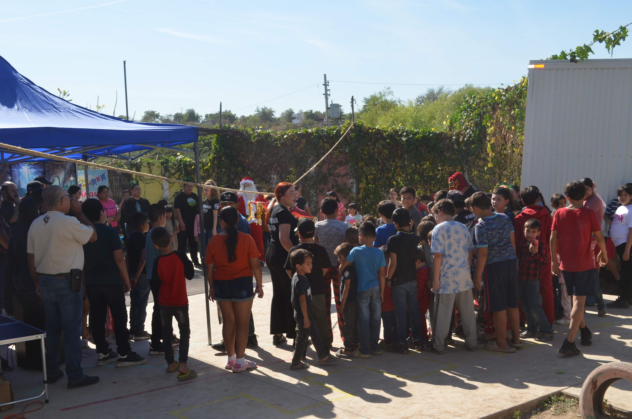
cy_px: 210
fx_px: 736
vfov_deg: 31.8
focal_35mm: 42
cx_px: 316
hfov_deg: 46.5
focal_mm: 28
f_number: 9
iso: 100
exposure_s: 1/200
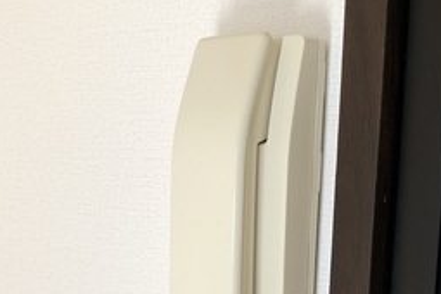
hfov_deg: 31.2
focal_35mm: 64
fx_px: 784
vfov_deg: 20.5
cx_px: 285
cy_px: 303
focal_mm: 3.99
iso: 20
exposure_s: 1/197
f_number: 1.8
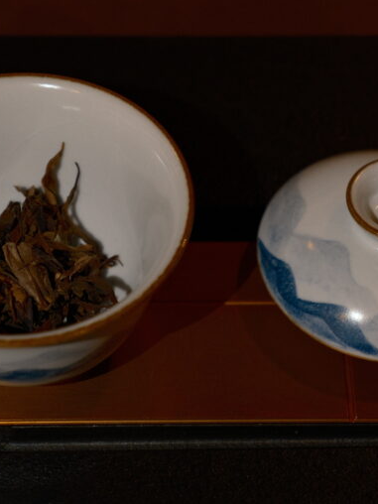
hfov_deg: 13.6
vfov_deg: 18.0
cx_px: 176
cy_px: 252
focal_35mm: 109
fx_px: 1587
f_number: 3.6
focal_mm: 50
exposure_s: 1/220
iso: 640
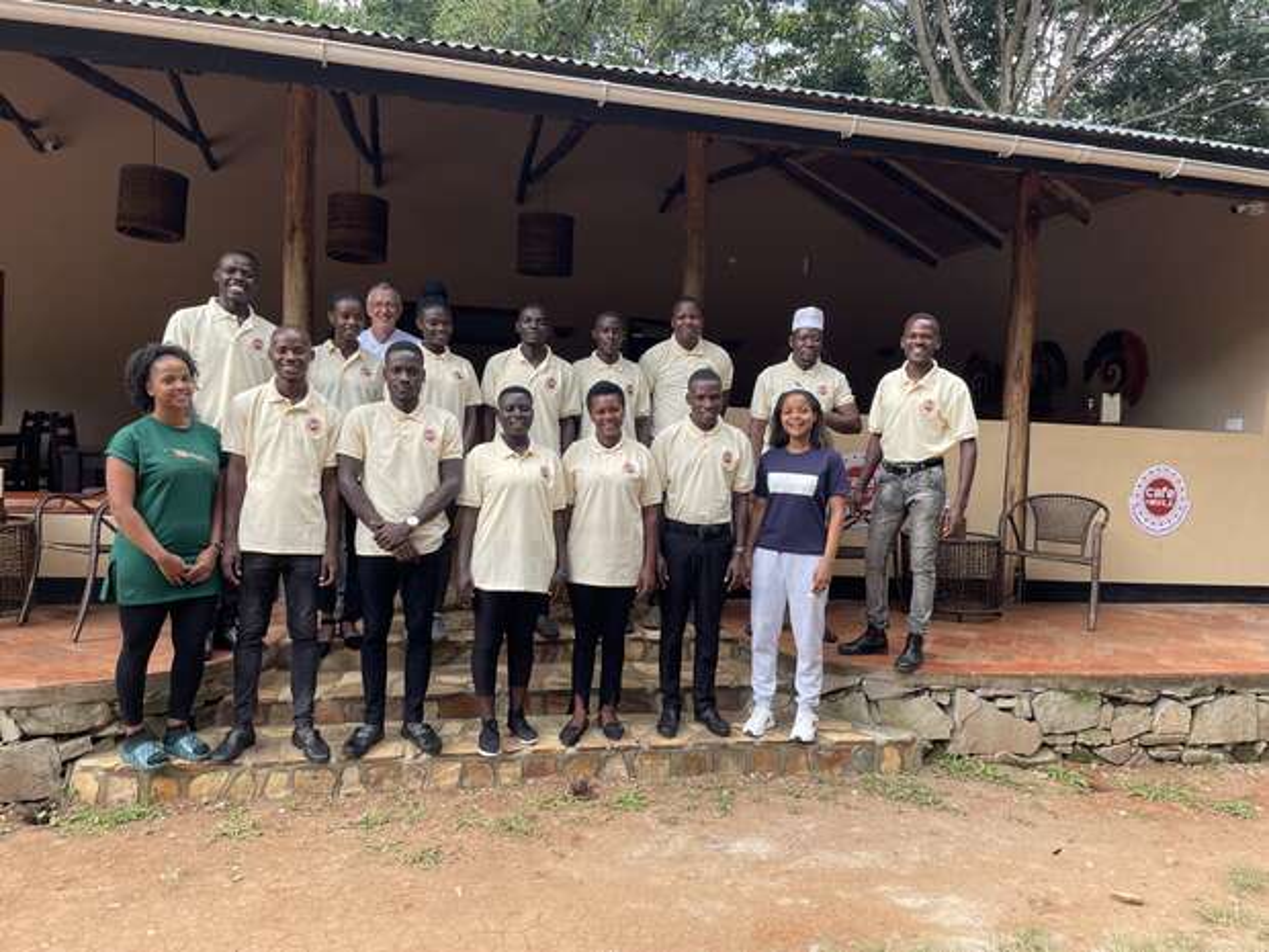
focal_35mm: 26
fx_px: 953
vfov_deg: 53.1
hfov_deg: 67.3
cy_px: 476
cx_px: 634
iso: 32
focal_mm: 4.2
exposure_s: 1/247
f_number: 1.6
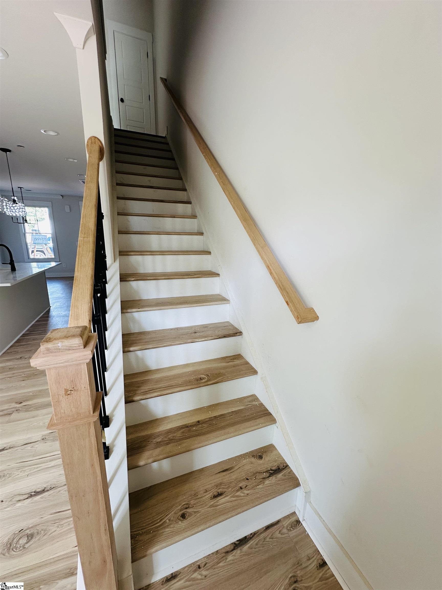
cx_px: 221
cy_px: 295
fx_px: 238
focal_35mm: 14
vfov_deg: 102.1
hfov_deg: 85.7
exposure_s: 1/99
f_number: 2.2
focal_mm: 2.22
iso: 100
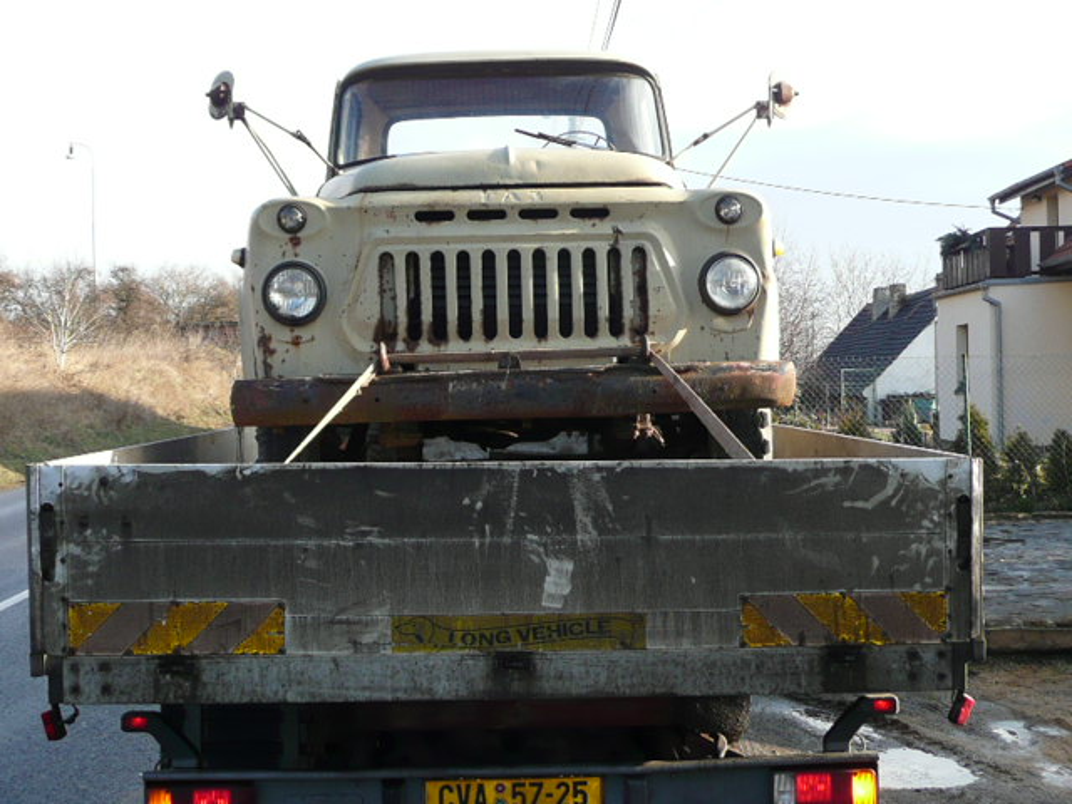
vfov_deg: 30.3
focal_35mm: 48
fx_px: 1486
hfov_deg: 39.7
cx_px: 536
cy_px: 402
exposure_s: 1/200
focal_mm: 5.2
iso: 100
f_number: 3.5
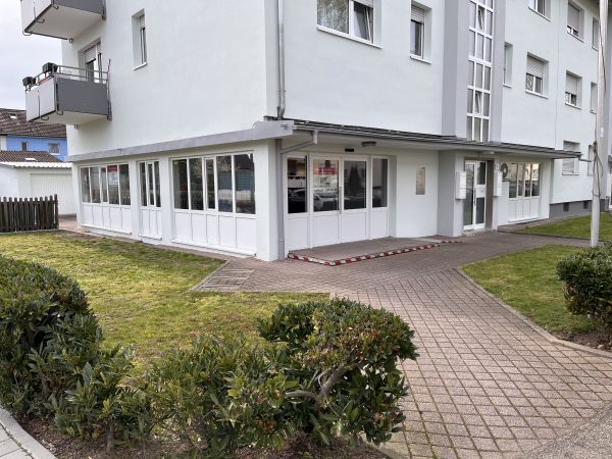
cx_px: 306
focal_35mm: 26
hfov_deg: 67.3
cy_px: 230
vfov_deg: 53.1
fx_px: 460
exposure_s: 1/1802
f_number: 1.6
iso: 50
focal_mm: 5.1
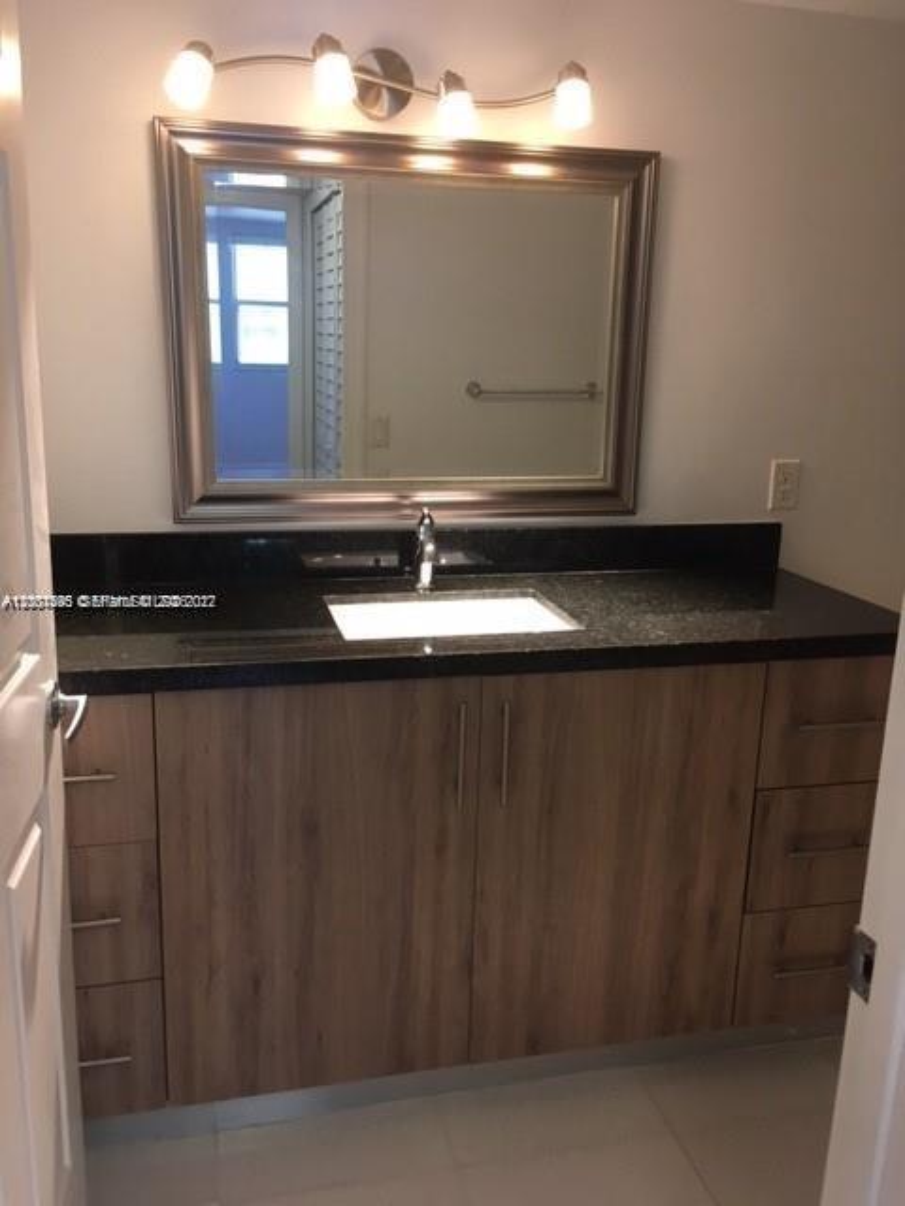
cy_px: 603
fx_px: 1011
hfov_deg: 48.2
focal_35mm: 29
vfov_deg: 61.7
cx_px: 452
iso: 64
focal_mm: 4.15
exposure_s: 1/30
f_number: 2.2
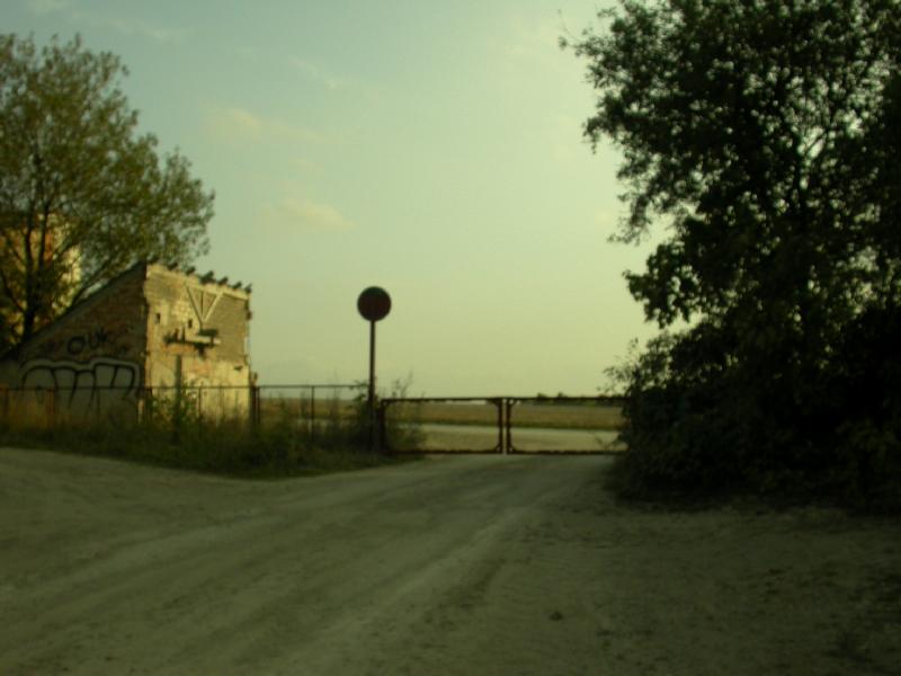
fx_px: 989
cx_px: 450
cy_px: 338
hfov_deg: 49.0
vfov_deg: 37.7
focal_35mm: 38
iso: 100
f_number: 4.7
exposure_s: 1/687
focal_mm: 7.85
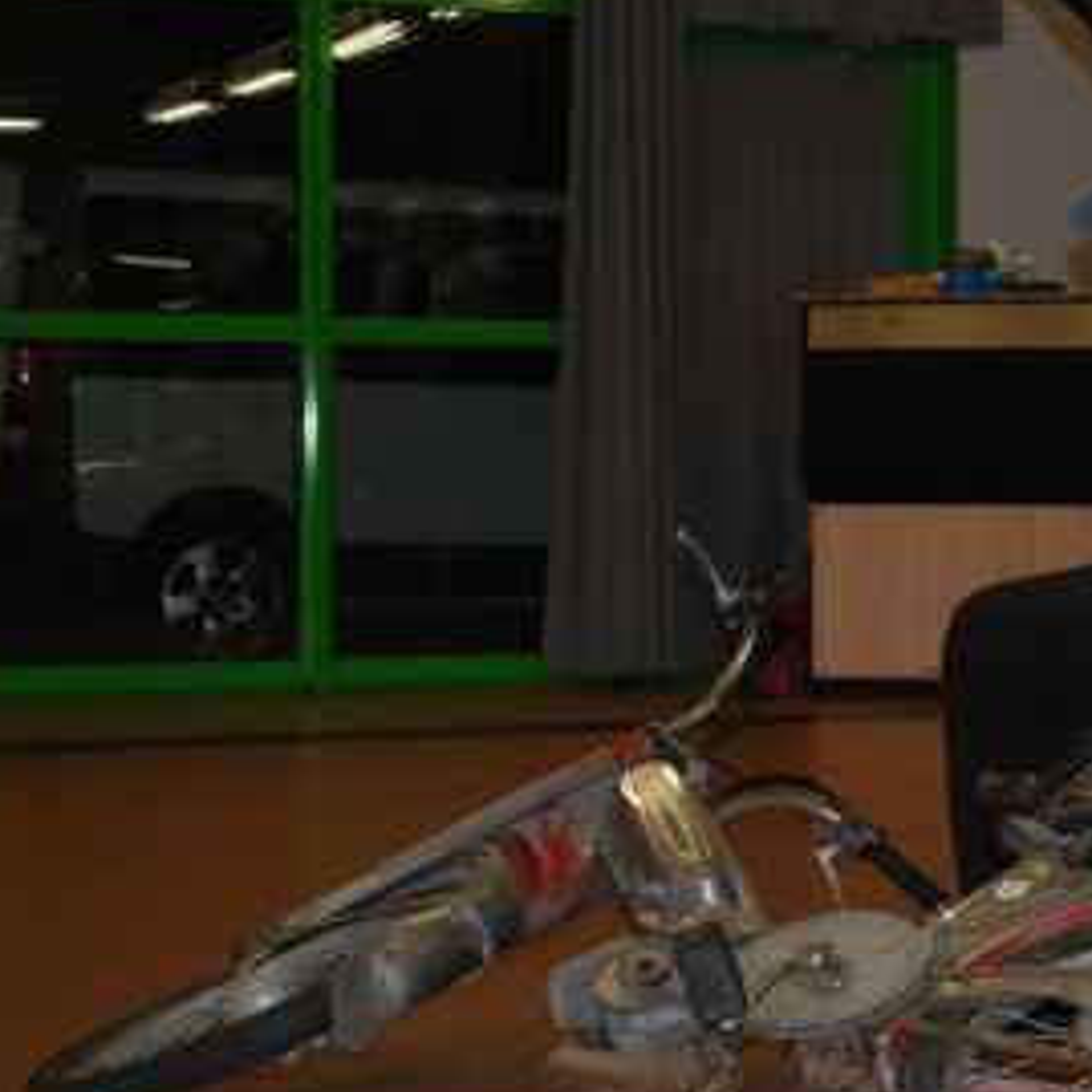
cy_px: 461
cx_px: 1133
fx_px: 3248
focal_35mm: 91
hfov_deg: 18.5
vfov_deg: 19.1
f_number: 4.8
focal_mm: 30
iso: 200
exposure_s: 1/60
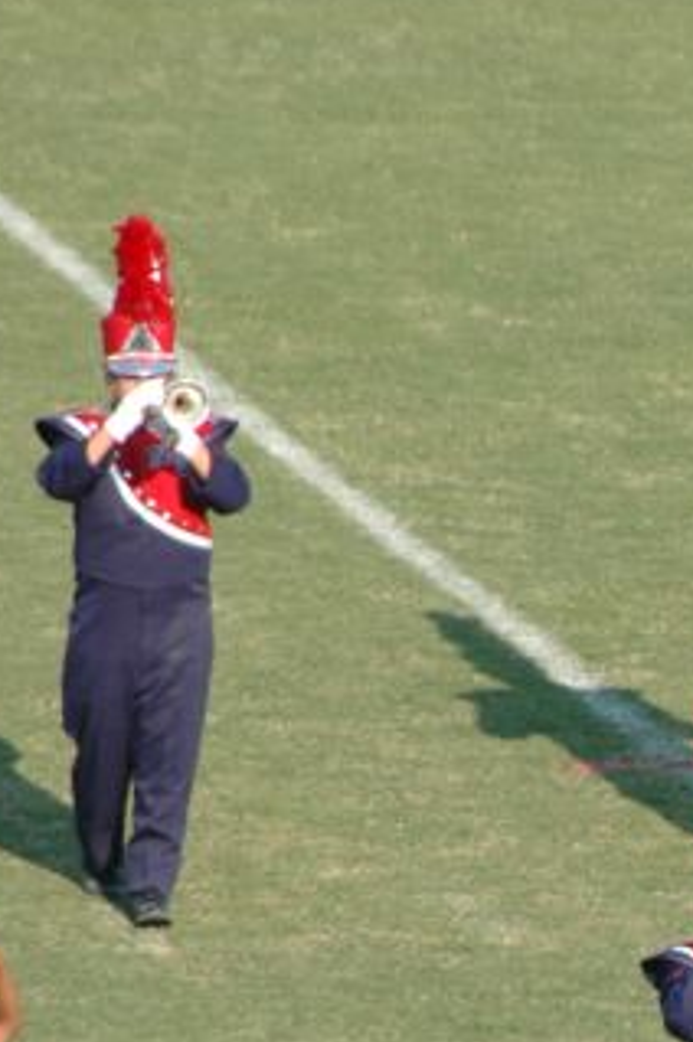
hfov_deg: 1.4
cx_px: 958
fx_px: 27836
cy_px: 947
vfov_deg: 2.1
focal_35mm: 962
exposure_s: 1/500
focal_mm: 200
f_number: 5.6
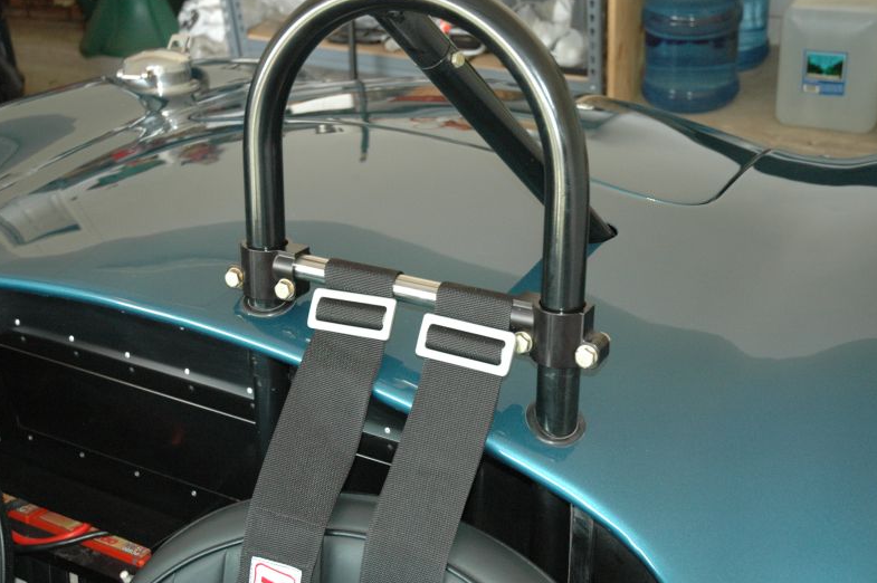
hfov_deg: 38.2
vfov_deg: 25.9
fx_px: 1266
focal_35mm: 52
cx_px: 440
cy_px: 290
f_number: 4.2
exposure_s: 1/60
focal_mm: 34
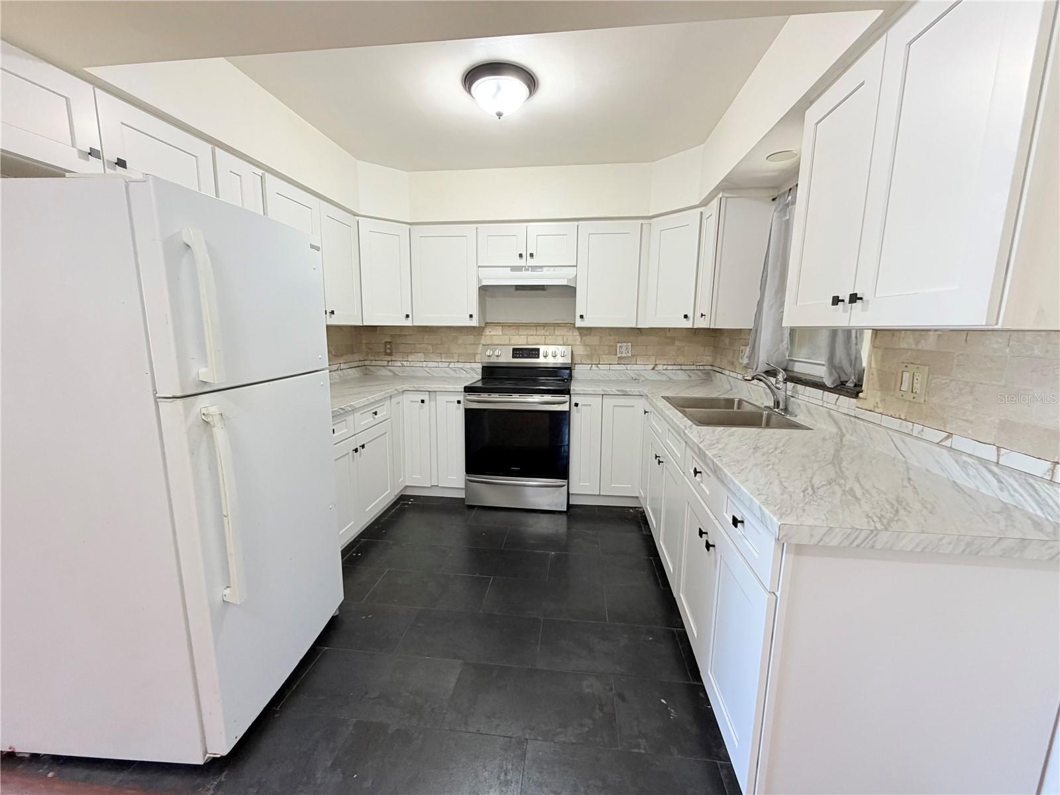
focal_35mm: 14
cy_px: 398
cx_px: 530
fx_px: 429
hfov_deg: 102.1
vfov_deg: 85.7
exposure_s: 1/60
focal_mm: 2.22
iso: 200
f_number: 2.2
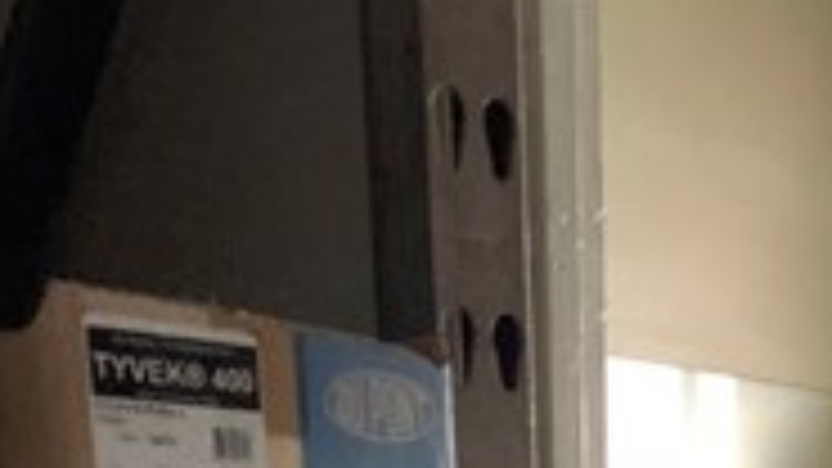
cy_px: 1386
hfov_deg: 21.1
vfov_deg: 9.7
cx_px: 823
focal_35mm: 98
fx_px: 2162
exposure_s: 1/24
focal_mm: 4.25
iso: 800
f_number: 1.8
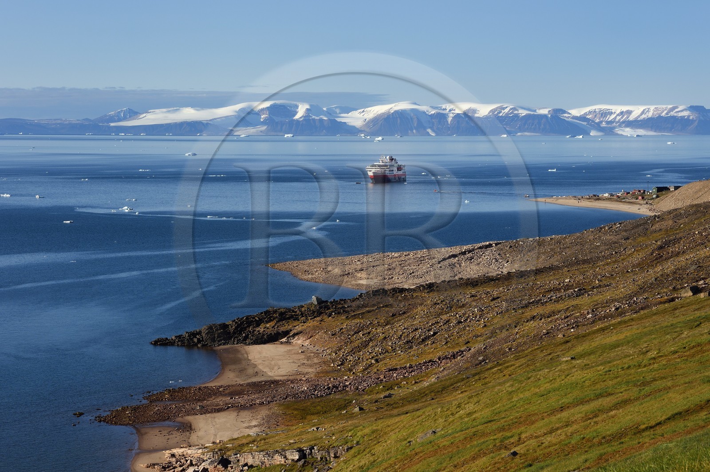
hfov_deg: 19.5
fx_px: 2069
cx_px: 355
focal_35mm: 105
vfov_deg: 13.0
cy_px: 236
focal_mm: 105
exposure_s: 1/400
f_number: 11
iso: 200
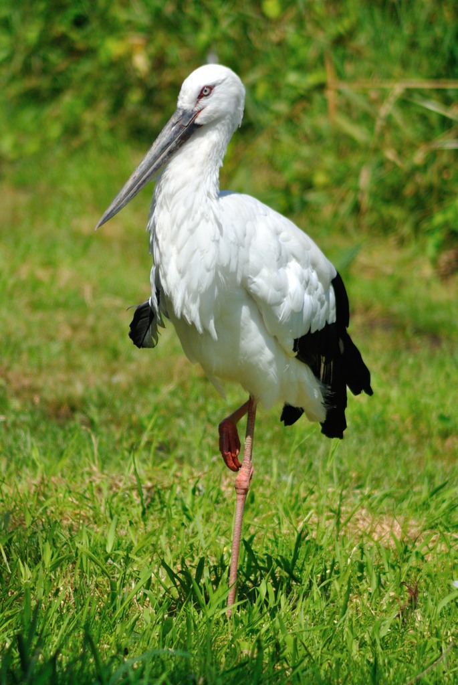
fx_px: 8567
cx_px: 229
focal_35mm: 450
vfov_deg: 4.6
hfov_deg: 3.1
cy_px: 342
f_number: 5.6
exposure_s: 1/1600
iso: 200
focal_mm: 300
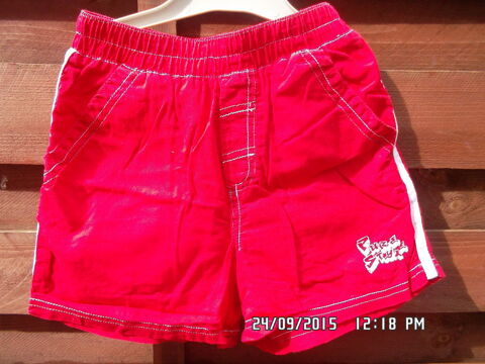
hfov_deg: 63.4
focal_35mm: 28
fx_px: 392
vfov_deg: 49.7
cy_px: 182
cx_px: 242
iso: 80
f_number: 3.3
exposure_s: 1/180
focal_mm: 4.1
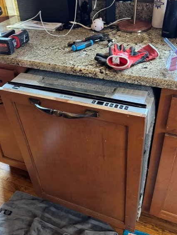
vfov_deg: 53.8
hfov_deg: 41.7
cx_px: 78
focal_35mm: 34
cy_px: 104
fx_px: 232
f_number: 1.78
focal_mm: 6.76
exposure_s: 1/60
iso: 400
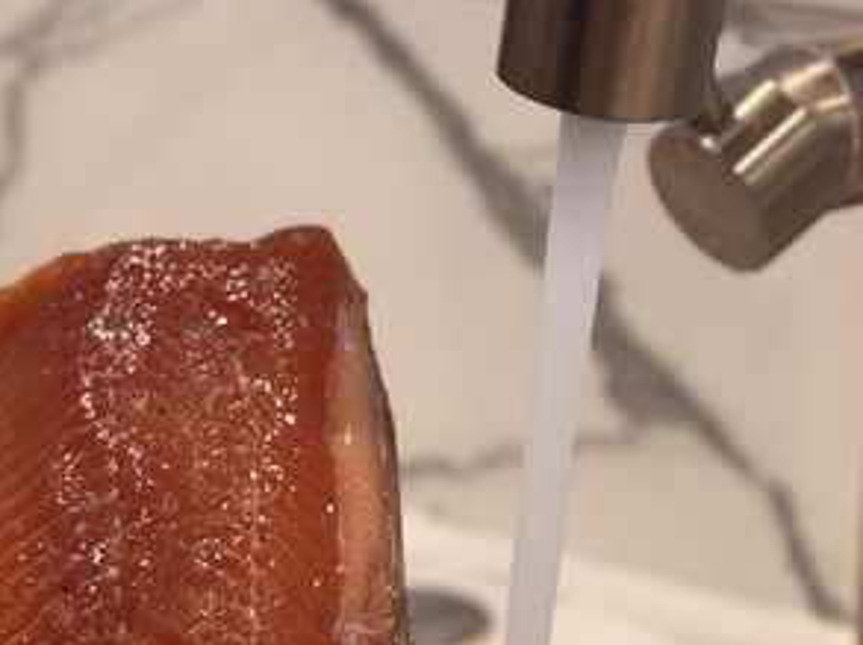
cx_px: 530
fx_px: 3063
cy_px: 801
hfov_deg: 16.0
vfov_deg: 11.7
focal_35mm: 123
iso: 200
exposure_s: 1/60
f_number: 1.78
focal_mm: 6.76
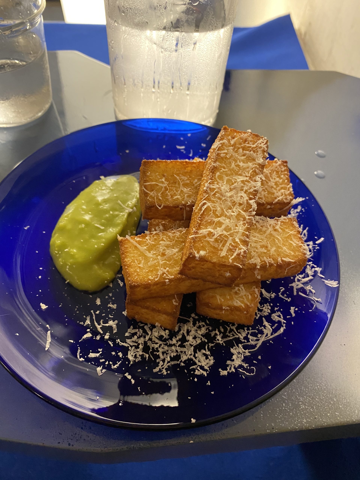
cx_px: 180
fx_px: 361
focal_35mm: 26
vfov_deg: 67.3
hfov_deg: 53.1
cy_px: 240
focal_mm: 4.25
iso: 400
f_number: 1.8
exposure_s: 1/50
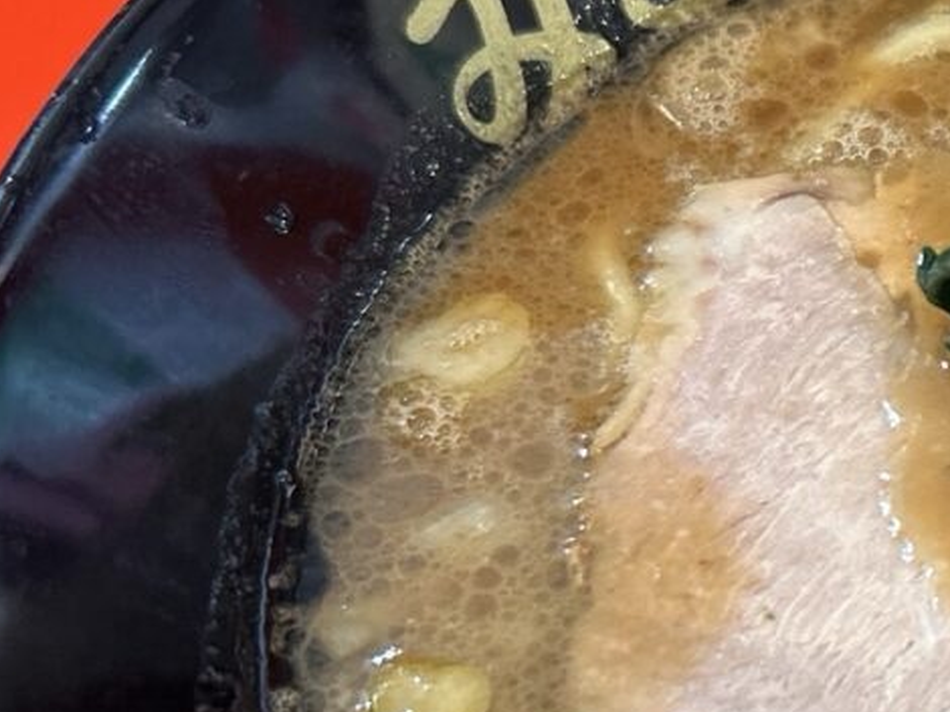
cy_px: 481
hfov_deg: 20.6
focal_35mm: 85
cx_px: 1310
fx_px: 2332
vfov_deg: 17.3
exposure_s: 1/50
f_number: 1.5
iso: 200
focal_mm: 5.7
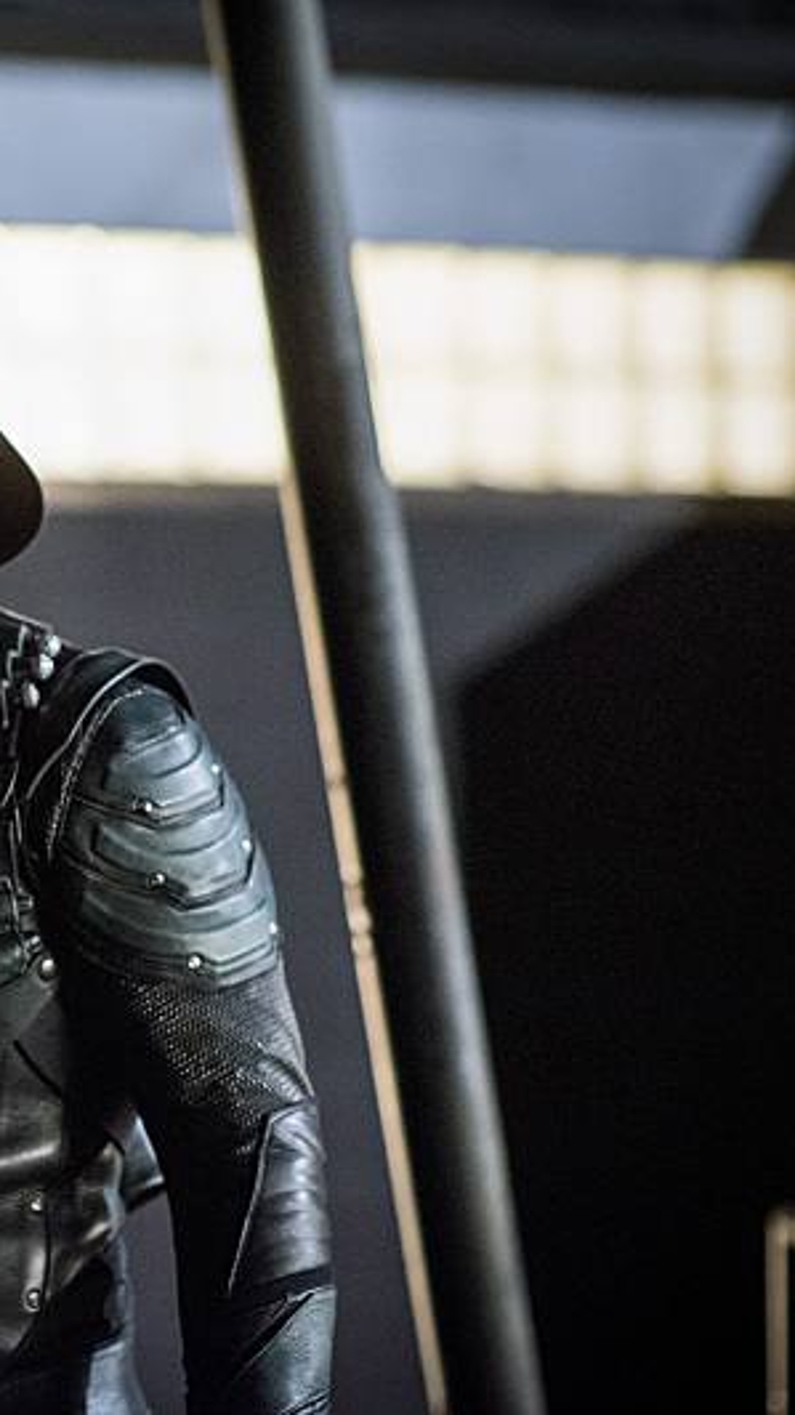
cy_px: 708
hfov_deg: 9.0
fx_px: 5025
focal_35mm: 134
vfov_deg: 16.0
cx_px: -109
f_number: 2
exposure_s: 1/125
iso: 4000
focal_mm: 85
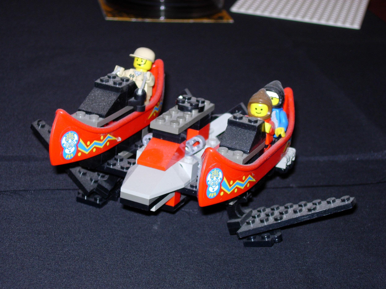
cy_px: 146
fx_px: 1059
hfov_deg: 20.6
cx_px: 190
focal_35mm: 95
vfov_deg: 15.6
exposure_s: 1/64
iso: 79
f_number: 4.3
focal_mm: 19.1
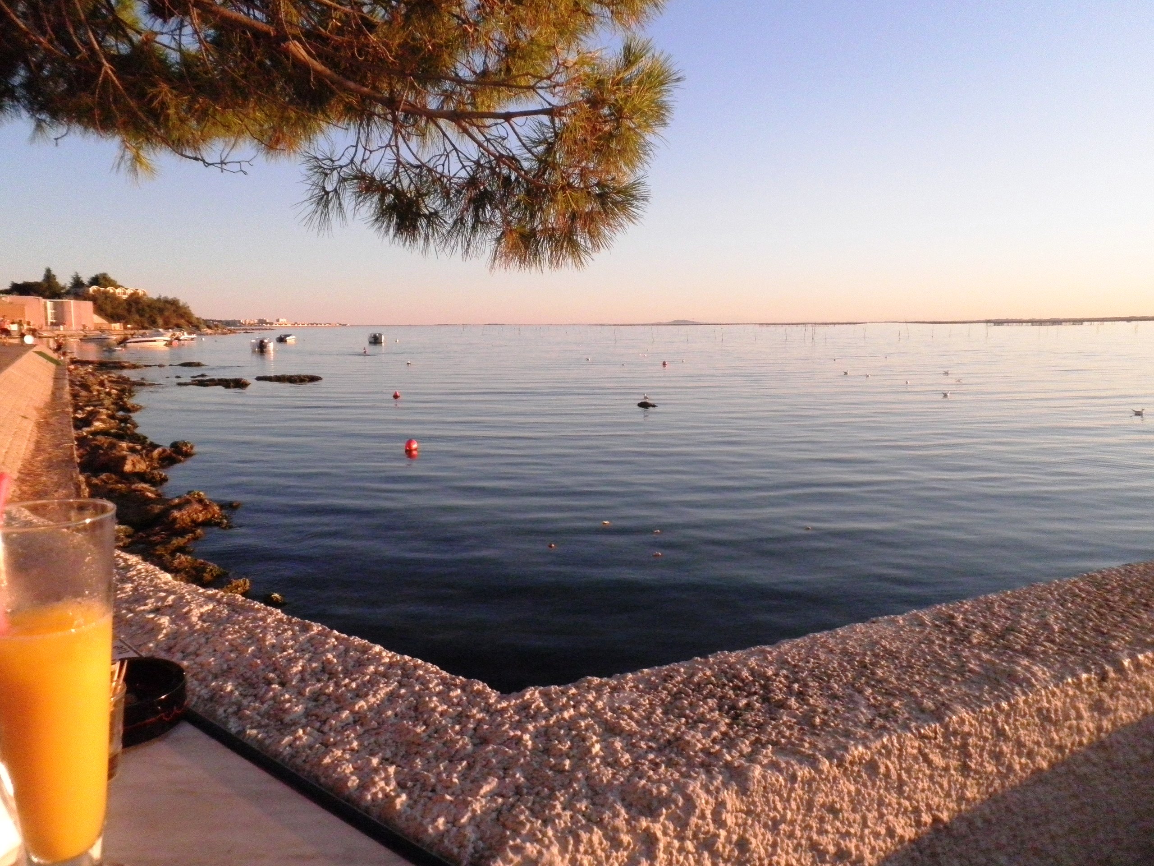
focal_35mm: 26
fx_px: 867
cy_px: 433
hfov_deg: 67.3
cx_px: 577
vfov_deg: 53.1
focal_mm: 4.7
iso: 400
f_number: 7.8
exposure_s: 1/320
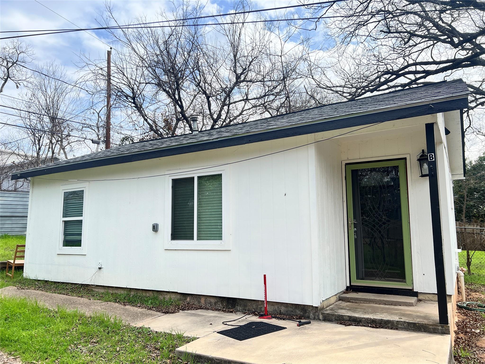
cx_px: 242
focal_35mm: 26
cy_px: 182
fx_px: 364
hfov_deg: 67.3
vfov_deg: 53.1
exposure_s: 1/1621
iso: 50
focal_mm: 5.7
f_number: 1.5
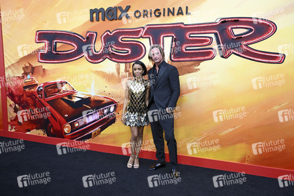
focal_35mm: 32
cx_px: 147
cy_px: 98
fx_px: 261
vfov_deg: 41.1
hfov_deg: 58.8
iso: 1000
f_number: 5.6
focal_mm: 32
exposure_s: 1/200
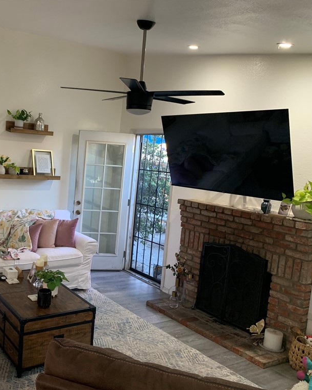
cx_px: 58
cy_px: 194
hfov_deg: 41.3
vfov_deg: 52.8
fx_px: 393
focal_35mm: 34
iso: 160
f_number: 1.8
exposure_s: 1/60
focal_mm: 4.25
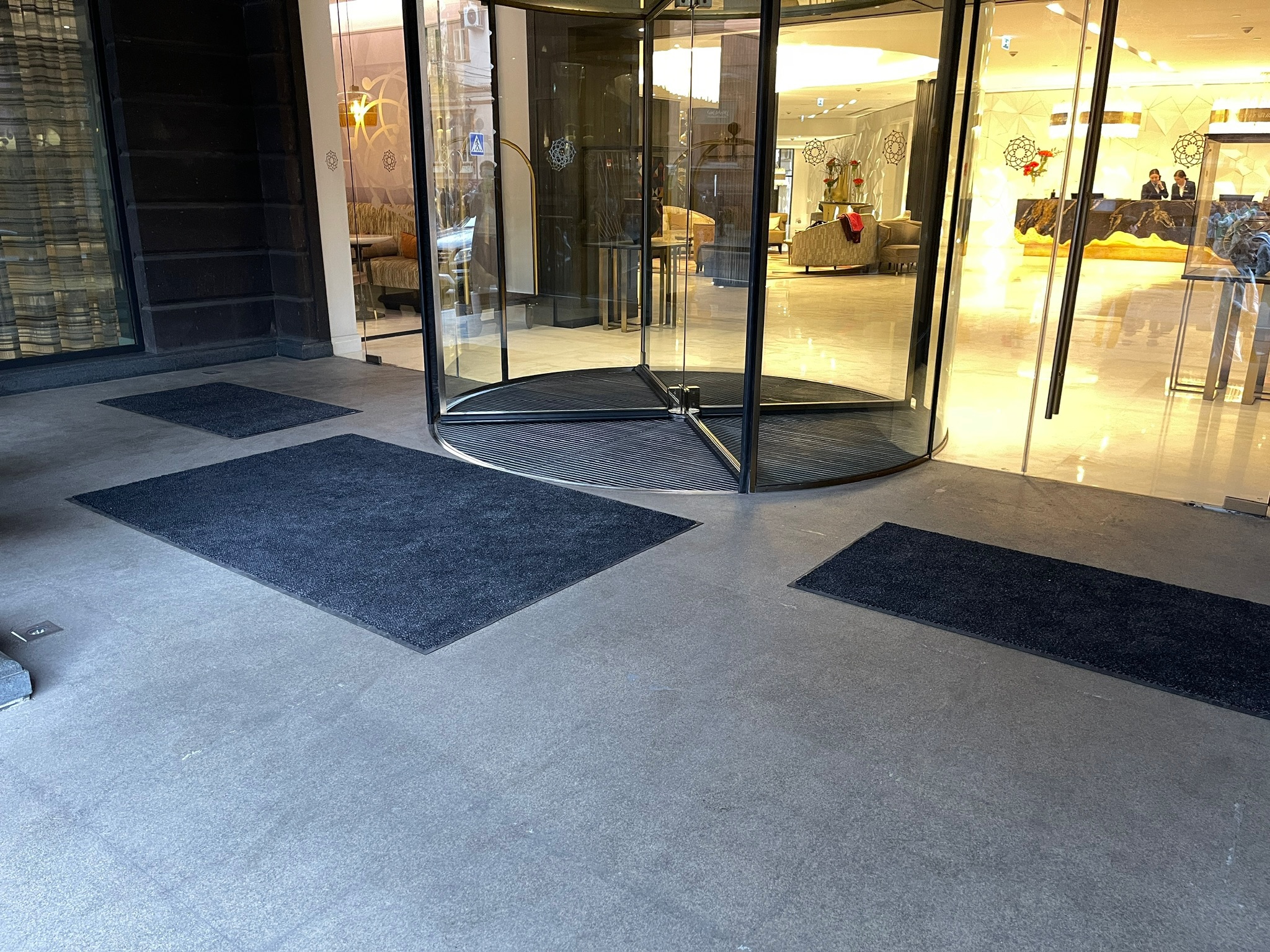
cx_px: 635
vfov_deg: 53.1
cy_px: 476
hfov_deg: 67.3
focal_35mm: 26
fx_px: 954
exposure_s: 1/50
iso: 200
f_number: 1.6
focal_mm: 5.1
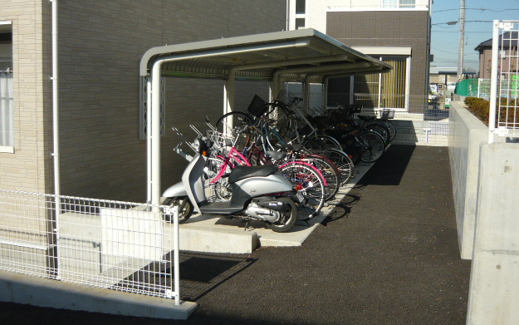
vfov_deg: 33.6
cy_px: 142
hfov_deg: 51.5
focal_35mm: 38
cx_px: 257
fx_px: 538
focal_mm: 5.5
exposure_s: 1/250
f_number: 8
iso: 100
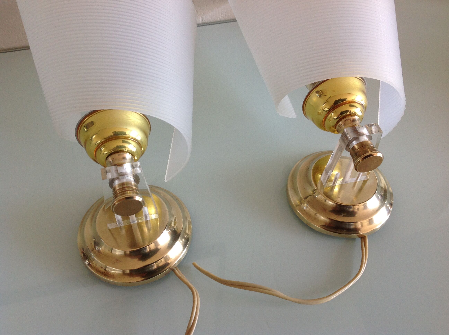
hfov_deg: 52.7
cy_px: 168
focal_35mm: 35
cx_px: 224
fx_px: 453
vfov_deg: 40.6
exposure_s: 1/60
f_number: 2.4
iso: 80
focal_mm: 4.28
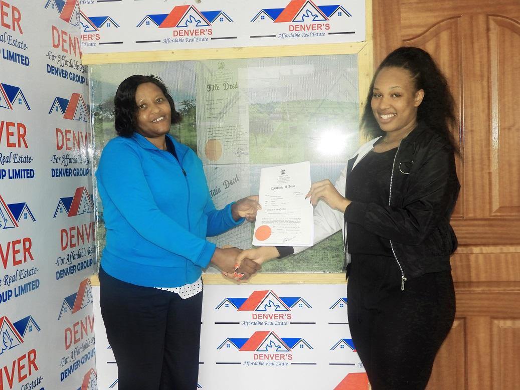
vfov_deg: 36.0
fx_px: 601
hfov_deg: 46.8
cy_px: 195
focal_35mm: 40
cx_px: 260
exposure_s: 1/30
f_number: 3.8
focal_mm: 7.2
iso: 180
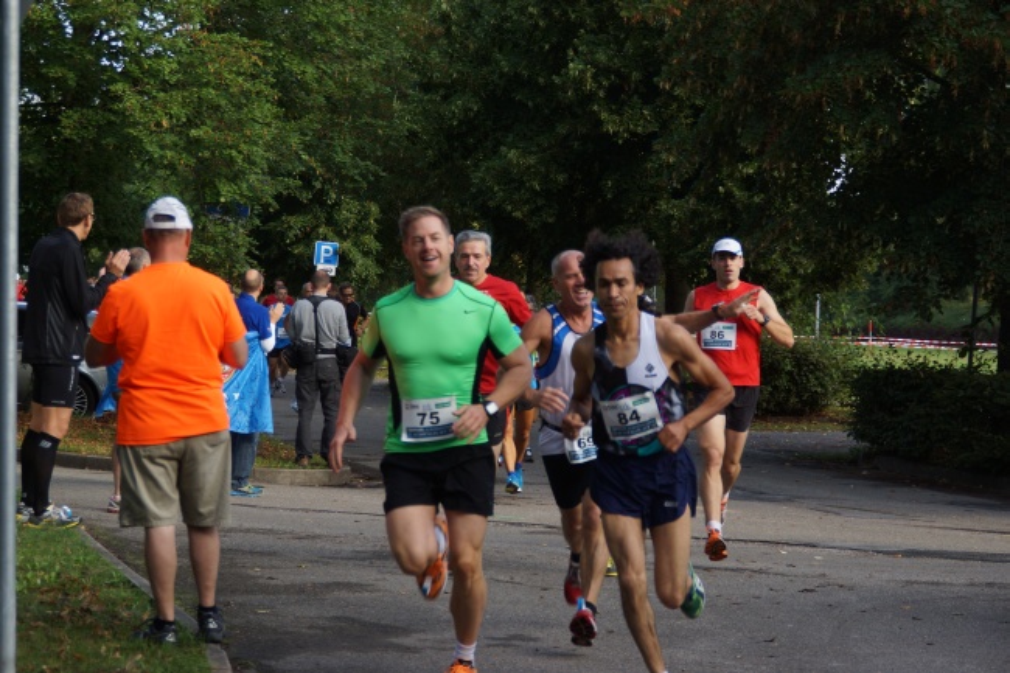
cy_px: 336
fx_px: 2524
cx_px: 505
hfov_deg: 22.6
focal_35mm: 90
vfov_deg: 15.2
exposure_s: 1/160
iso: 100
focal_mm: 60
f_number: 5.6
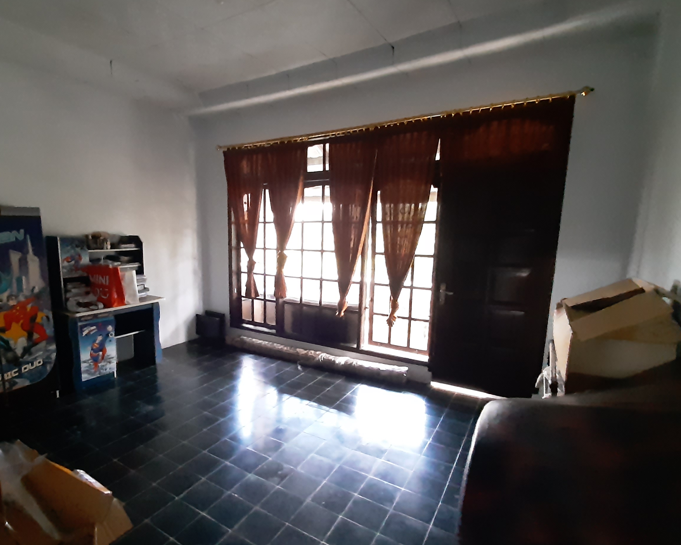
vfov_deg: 73.6
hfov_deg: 85.2
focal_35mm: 18
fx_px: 363
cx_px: 269
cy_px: 298
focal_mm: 1.42
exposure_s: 1/11
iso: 800
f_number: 2.2
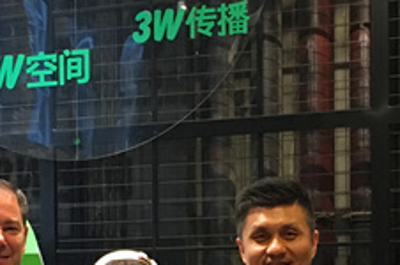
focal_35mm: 107
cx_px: 204
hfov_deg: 19.1
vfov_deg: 12.4
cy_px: 339
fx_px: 1187
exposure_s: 1/33
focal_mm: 4.15
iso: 200
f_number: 2.2
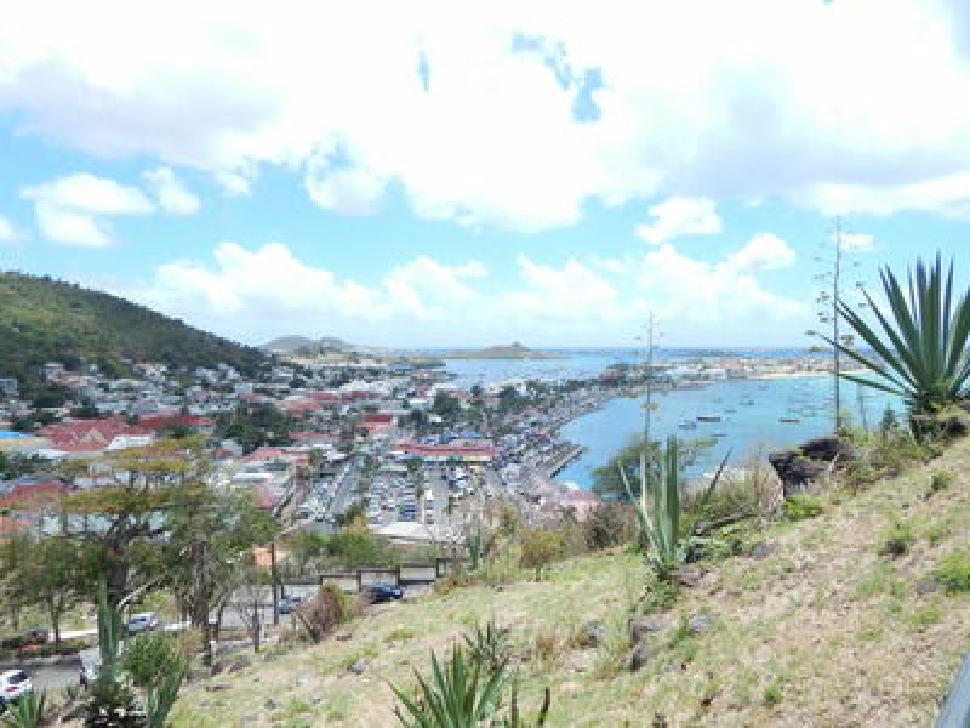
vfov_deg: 61.1
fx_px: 616
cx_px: 485
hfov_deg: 76.4
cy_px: 364
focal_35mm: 22
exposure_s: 1/1500
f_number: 3
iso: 125
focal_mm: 4
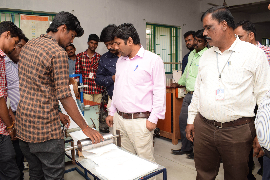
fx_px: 225
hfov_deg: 61.9
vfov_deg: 43.6
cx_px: 135
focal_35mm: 30
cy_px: 90
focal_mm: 20
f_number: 7.1
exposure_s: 1/125
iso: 400
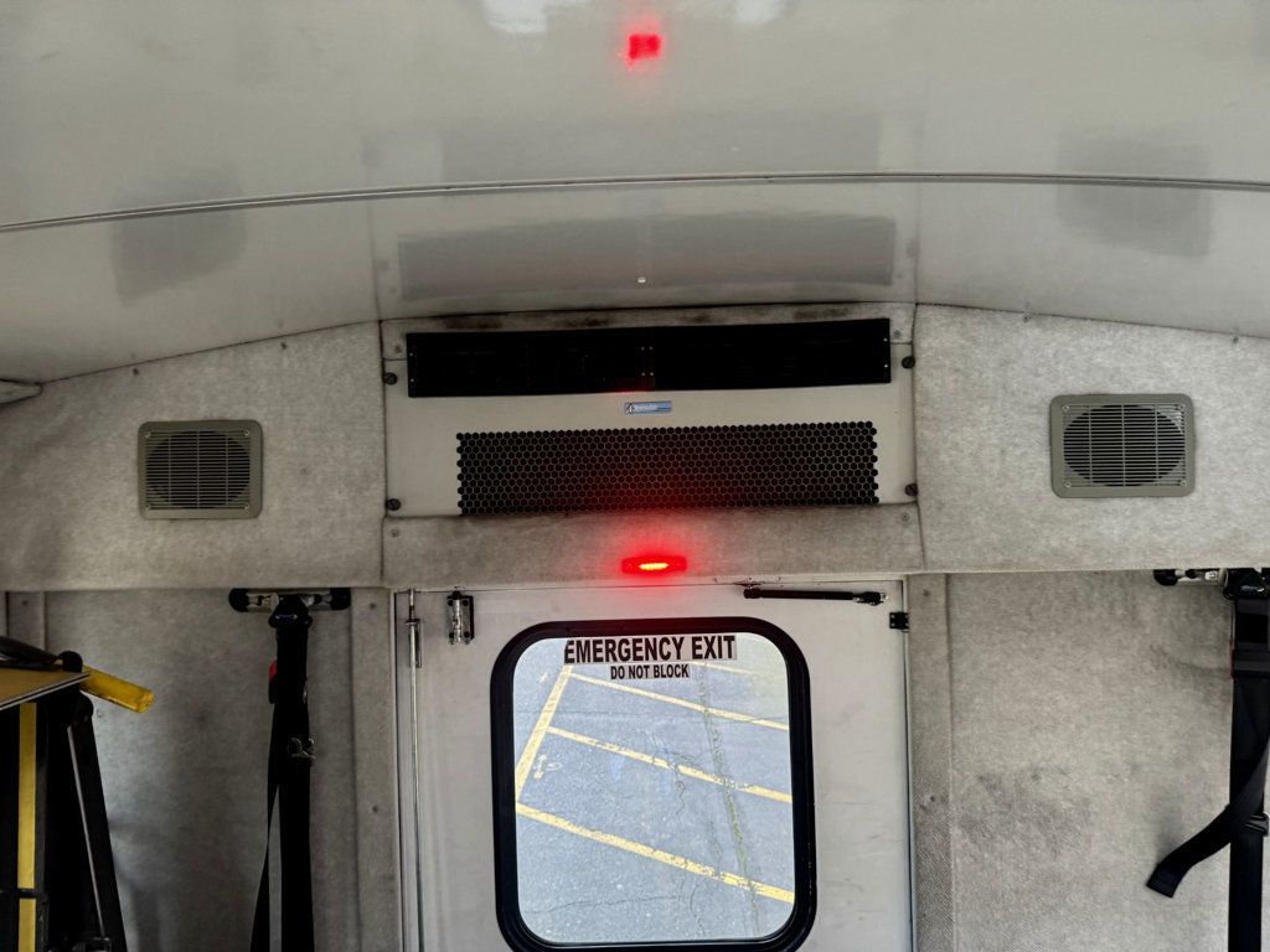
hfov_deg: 71.6
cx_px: 635
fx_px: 881
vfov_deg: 56.8
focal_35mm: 24
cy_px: 476
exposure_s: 1/66
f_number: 1.78
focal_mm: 6.86
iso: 200
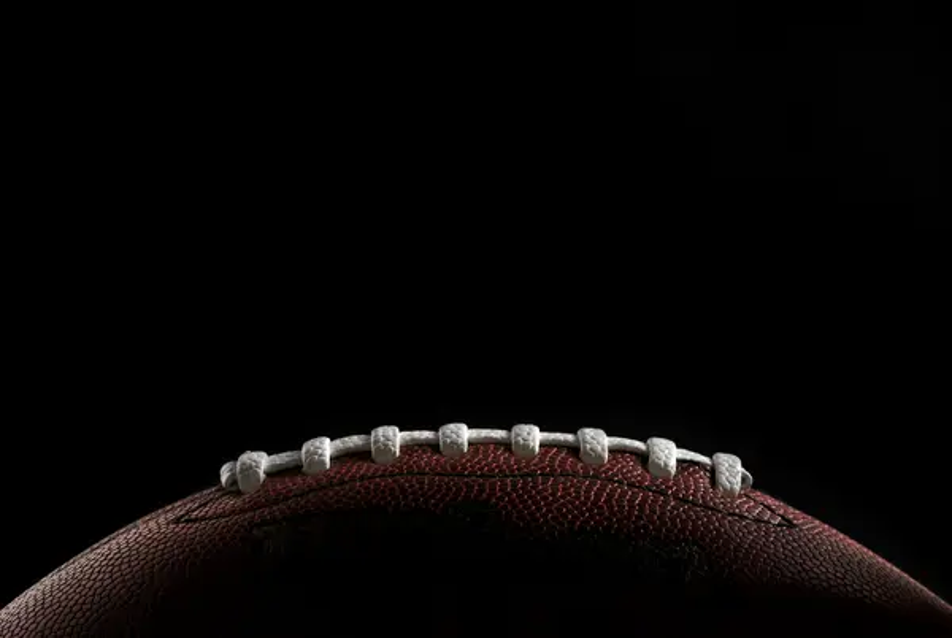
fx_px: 3575
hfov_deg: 15.2
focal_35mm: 135
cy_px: 319
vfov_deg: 10.2
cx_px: 476
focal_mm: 90
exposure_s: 1/80
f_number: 8
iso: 100
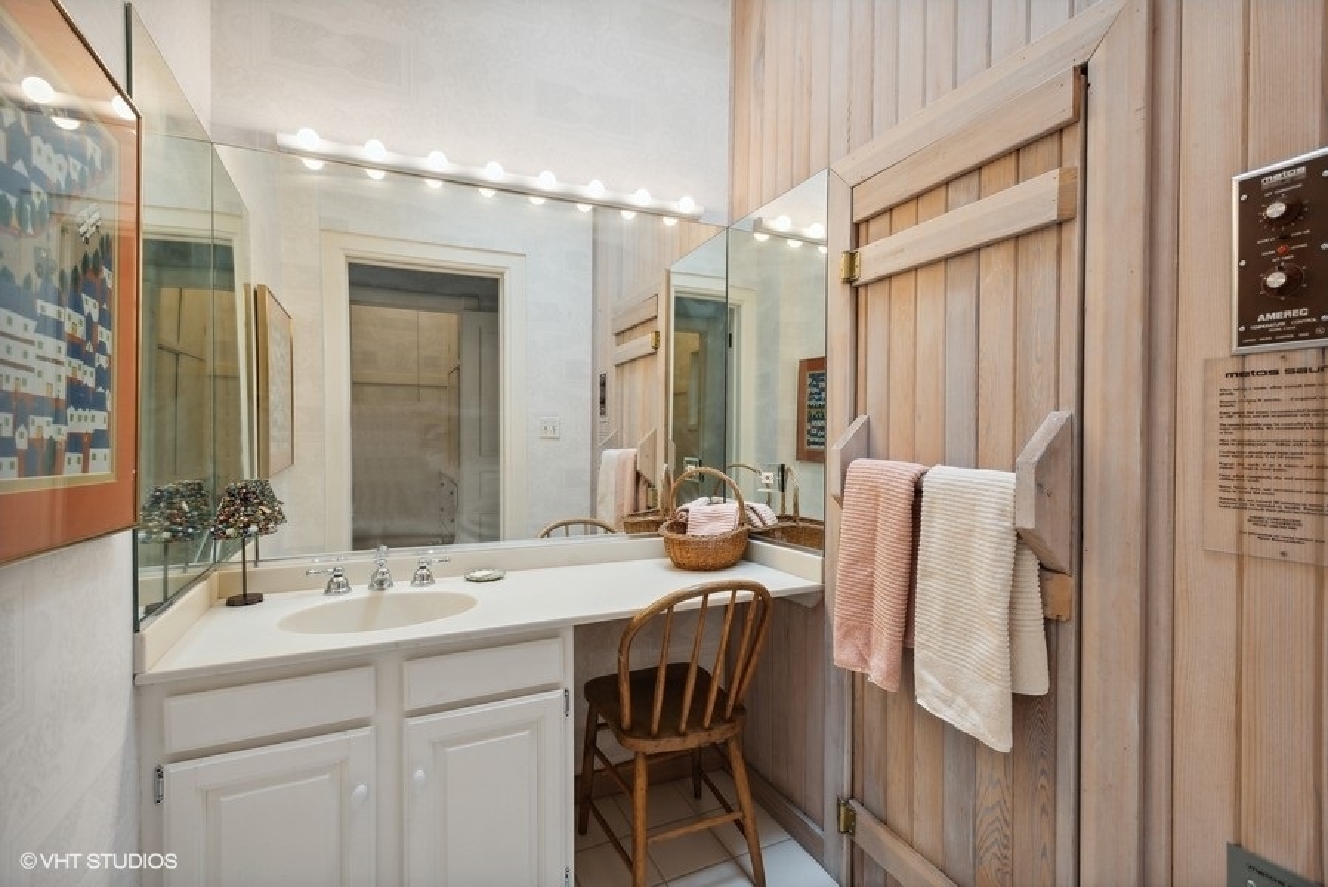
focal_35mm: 17
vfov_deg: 70.5
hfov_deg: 93.2
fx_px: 627
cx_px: 664
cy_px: 444
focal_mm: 17
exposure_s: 1/50
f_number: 8
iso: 500
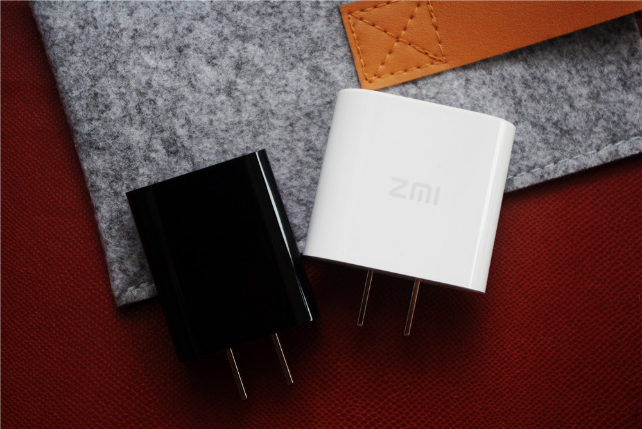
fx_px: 1464
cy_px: 214
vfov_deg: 16.7
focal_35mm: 82
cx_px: 321
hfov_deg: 24.7
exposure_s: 1/90
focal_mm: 55
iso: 200
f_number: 5.6
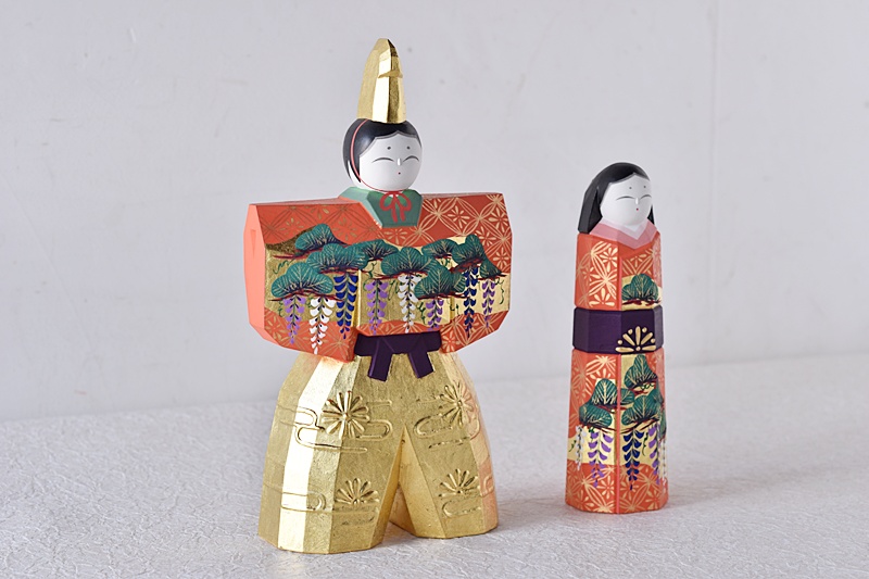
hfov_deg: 24.6
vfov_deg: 16.5
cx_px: 434
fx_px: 1991
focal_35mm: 82
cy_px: 290
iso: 200
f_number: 5.6
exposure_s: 1/3
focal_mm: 55
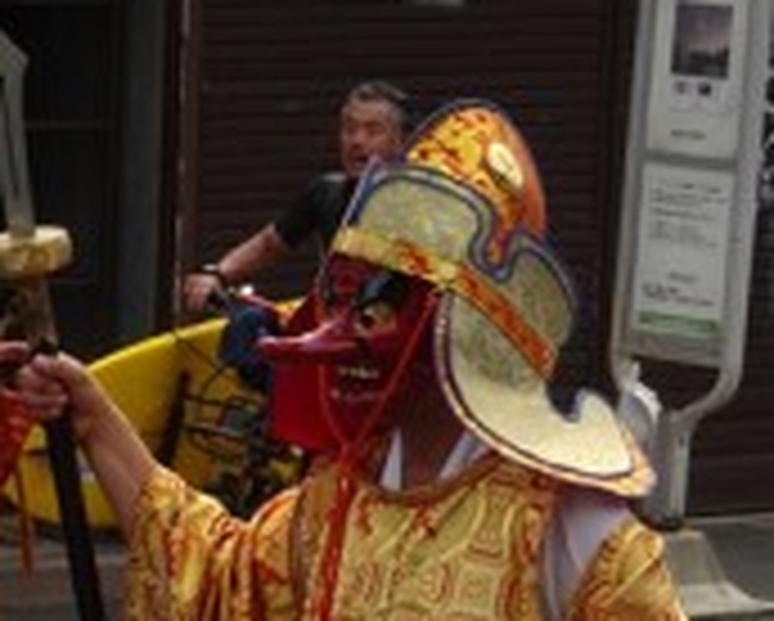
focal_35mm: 318
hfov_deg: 6.1
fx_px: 7293
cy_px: 776
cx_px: 320
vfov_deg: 4.9
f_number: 5.6
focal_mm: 19.1
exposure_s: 1/320
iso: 80
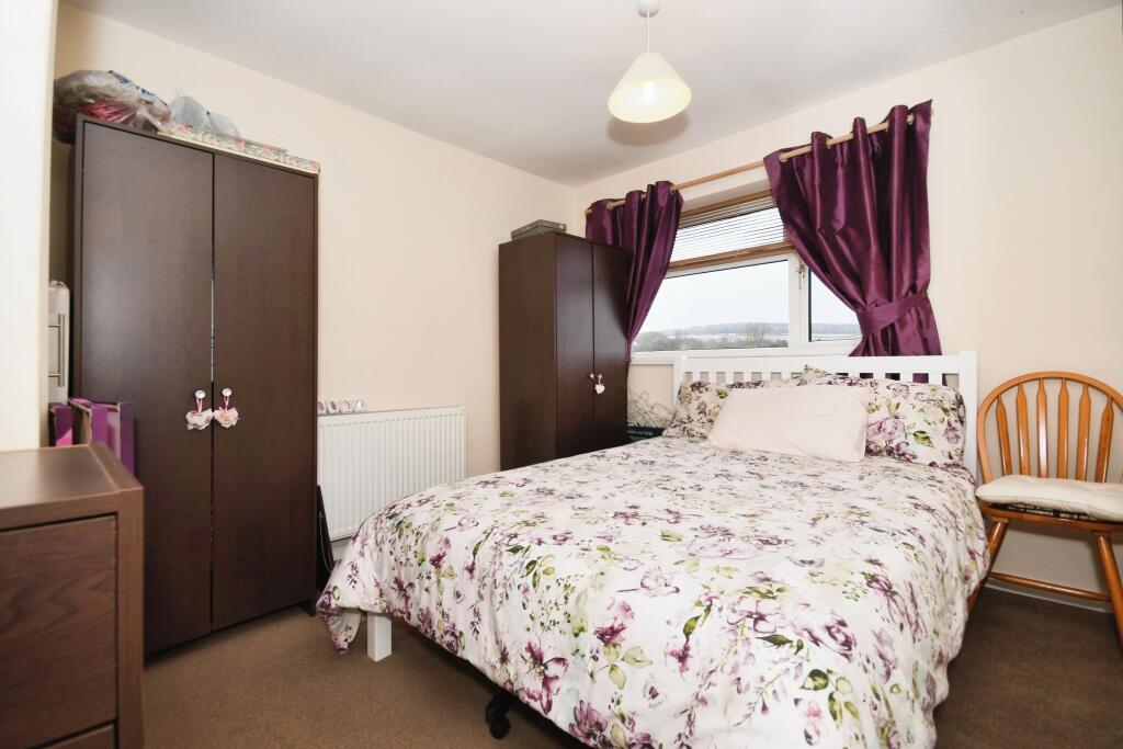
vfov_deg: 77.3
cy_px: 374
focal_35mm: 15
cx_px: 562
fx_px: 468
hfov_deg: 100.4
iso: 400
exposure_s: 1/60
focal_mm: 10
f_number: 8
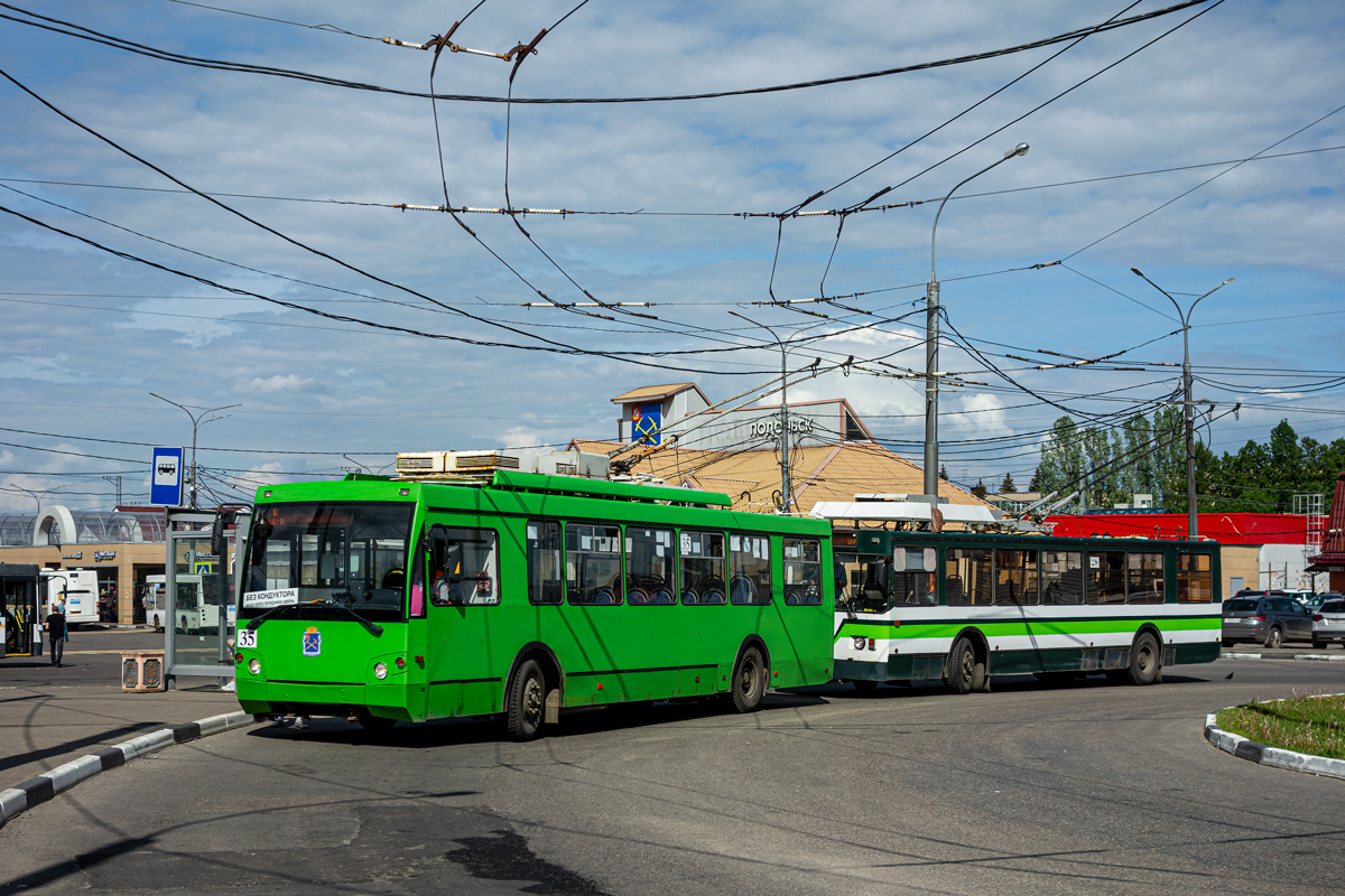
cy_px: 448
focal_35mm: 53
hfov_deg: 37.5
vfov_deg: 25.5
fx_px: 1980
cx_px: 672
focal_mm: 19.53
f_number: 3.5
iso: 80
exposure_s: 1/1600
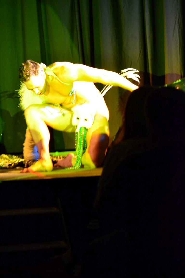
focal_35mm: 153
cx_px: 92
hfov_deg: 9.0
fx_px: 1179
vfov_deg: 13.4
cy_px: 139
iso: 3200
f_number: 4.5
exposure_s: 1/15
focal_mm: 102
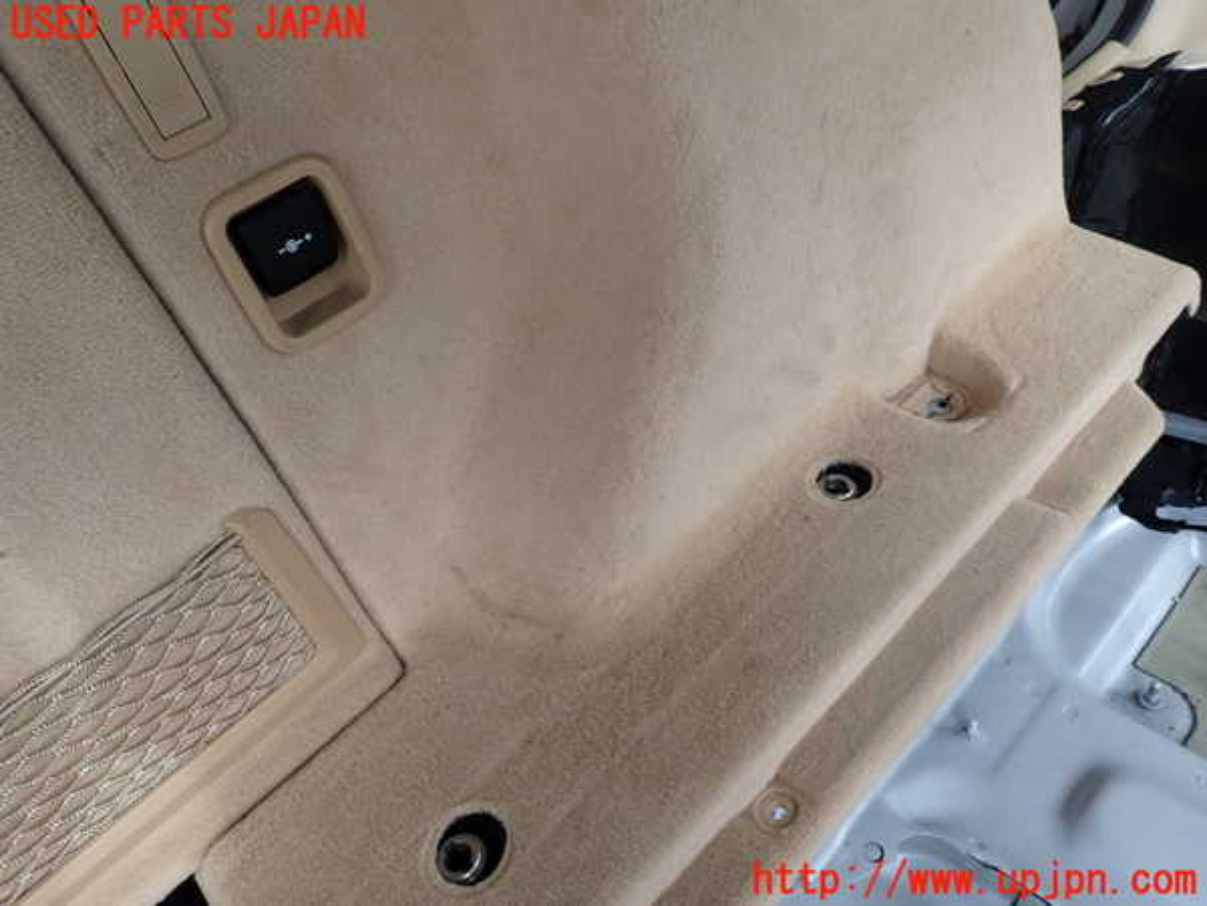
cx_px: 604
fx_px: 872
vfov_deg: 54.9
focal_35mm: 25
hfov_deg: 69.4
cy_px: 453
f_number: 2.8
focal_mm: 4.5
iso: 100
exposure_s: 1/160
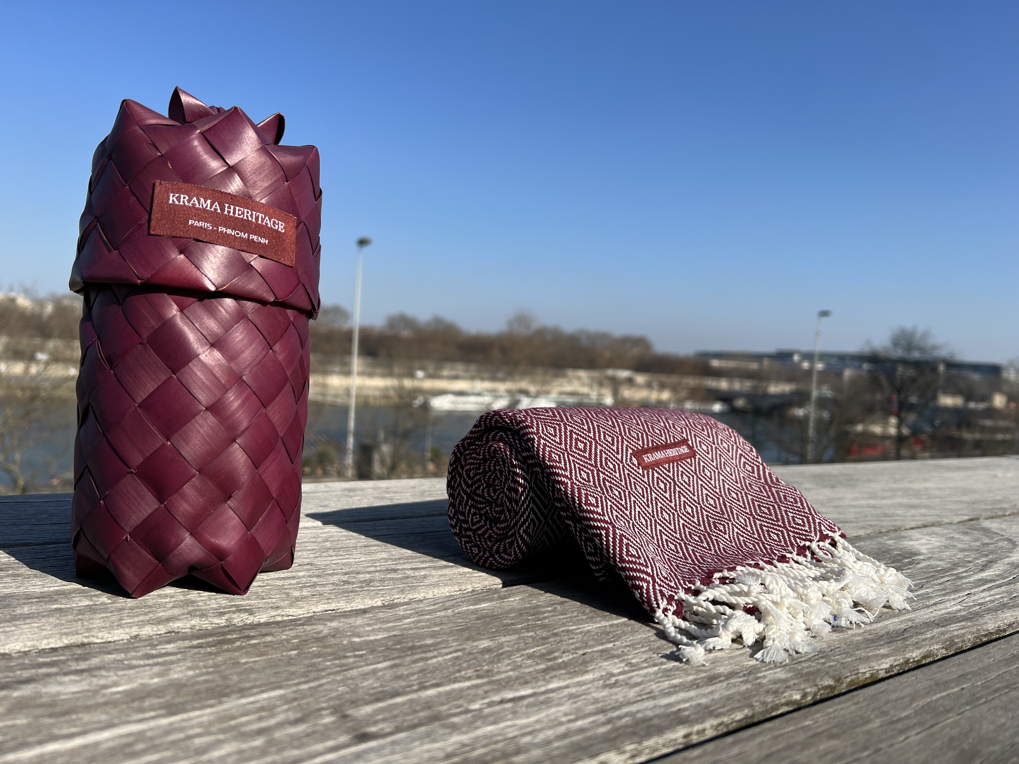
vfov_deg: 53.1
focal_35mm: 26
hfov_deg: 67.3
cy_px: 382
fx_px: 765
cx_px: 510
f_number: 1.5
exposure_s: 1/4630
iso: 50
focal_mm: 5.7
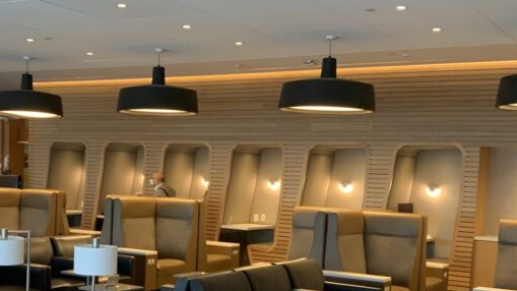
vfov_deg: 20.8
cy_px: 235
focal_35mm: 57
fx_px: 781
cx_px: 153
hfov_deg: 36.1
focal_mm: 4.25
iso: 125
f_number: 1.8
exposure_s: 1/60
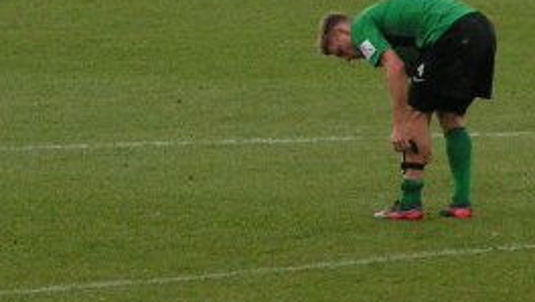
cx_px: 16
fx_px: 13914
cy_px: -32
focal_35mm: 980
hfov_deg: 2.2
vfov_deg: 1.2
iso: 125
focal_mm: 45.4
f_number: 3.5
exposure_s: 1/400
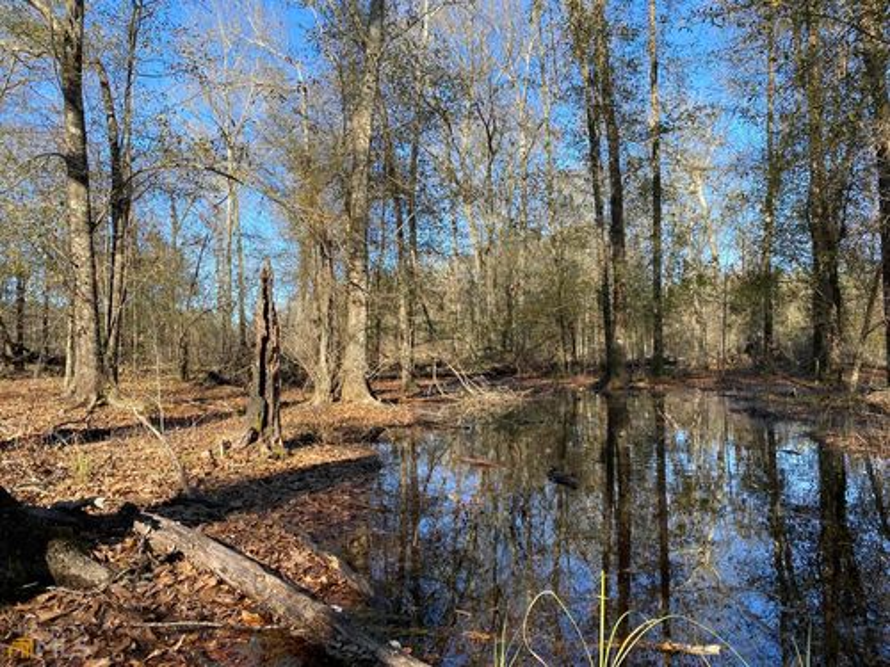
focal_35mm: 26
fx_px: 668
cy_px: 334
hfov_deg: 67.3
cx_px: 445
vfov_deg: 53.1
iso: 32
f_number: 1.8
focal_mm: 4.25
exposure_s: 1/805
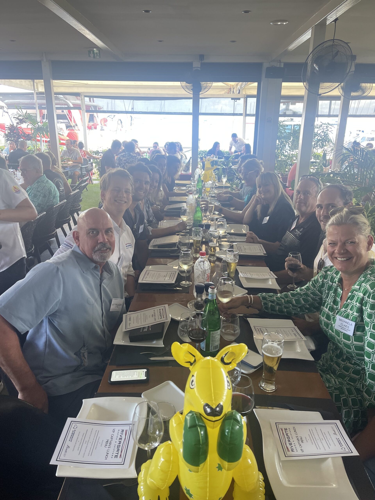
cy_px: 250
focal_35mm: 26
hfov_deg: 53.1
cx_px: 188
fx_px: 376
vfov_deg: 67.3
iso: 125
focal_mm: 5.1
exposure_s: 1/105
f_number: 1.6
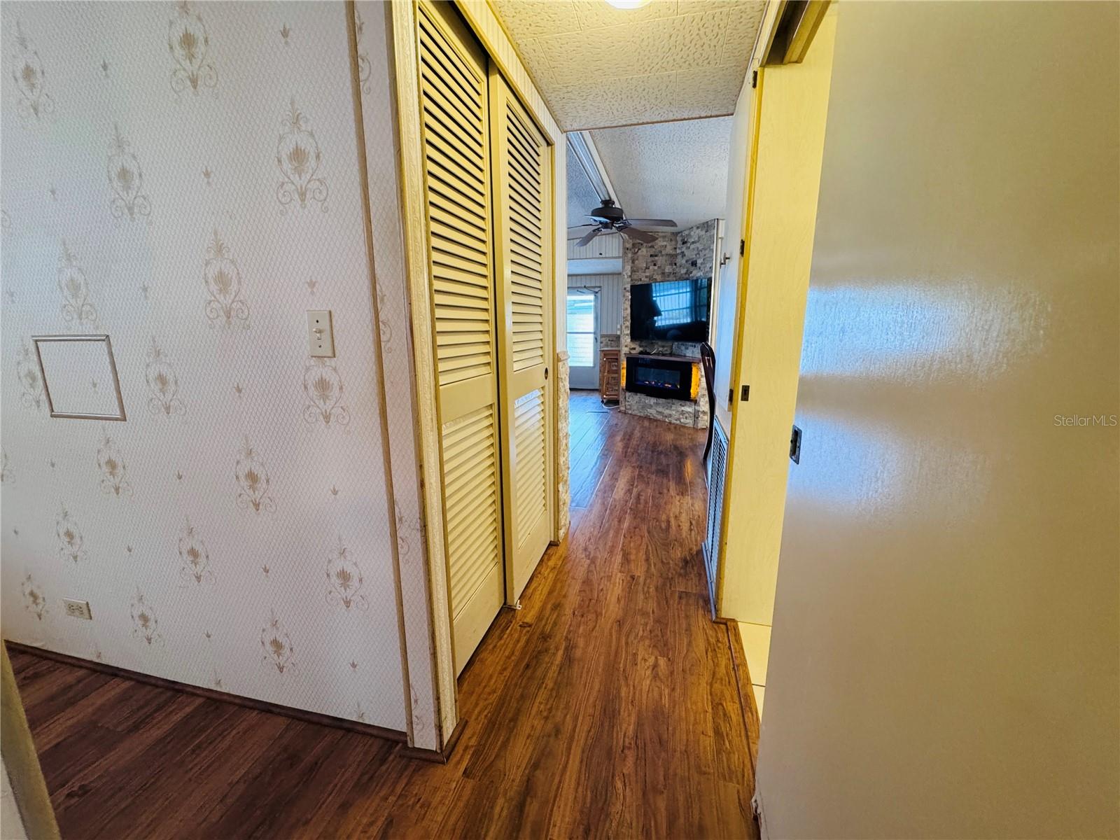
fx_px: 453
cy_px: 420
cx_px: 560
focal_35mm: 14
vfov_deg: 85.7
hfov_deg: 102.1
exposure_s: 1/60
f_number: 2.2
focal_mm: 2.22
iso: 400
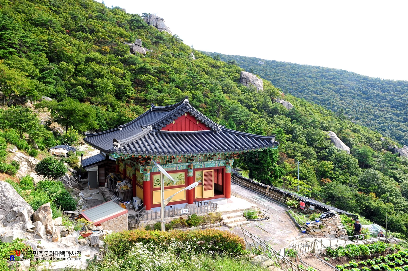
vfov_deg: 53.1
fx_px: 272
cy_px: 136
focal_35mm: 24
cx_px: 204
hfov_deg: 73.8
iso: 200
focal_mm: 24
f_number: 20
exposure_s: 1/10
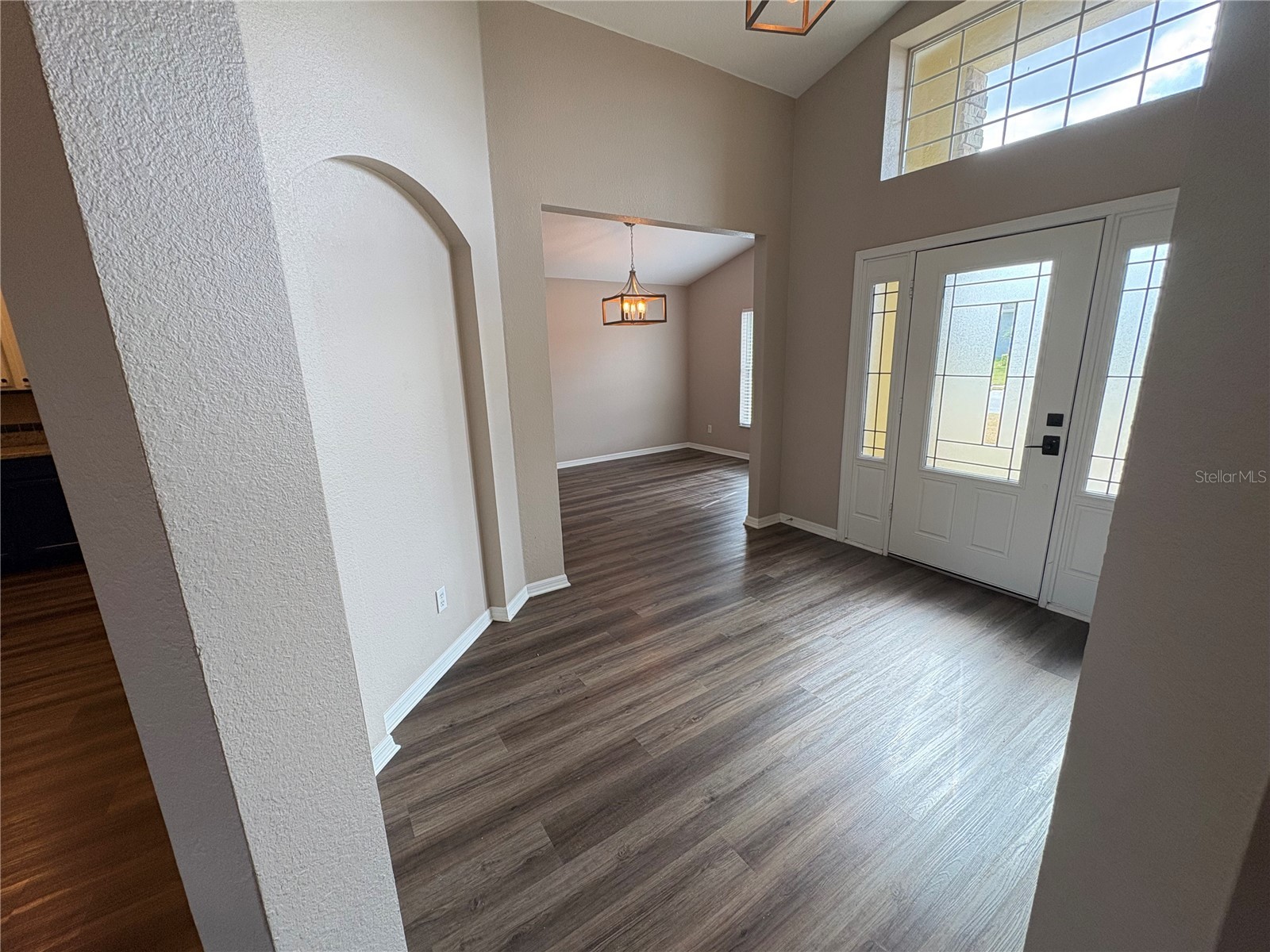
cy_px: 476
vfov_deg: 85.7
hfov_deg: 102.1
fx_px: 514
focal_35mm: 14
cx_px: 635
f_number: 2.2
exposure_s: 1/120
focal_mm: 2.22
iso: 160
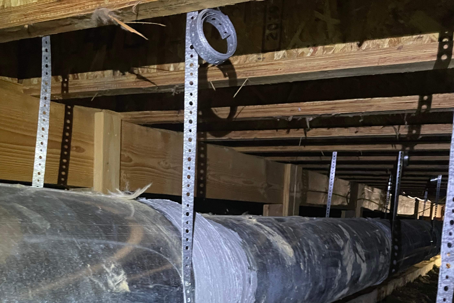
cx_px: 219
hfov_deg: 49.5
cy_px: 257
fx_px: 492
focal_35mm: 39
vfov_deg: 32.9
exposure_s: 1/30
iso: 1000
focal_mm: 4.2
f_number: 1.6
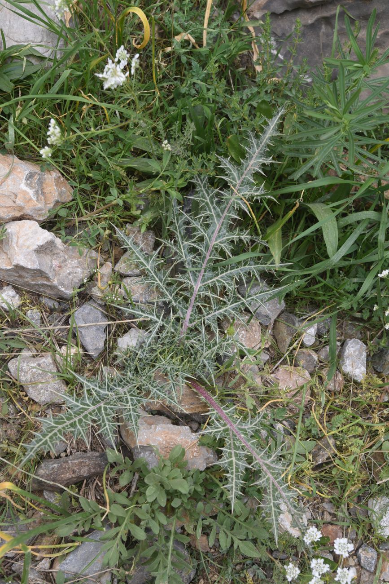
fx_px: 810
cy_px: 292
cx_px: 194
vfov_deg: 39.6
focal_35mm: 50
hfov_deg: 27.0
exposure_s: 1/125
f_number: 8
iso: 250
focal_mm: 50
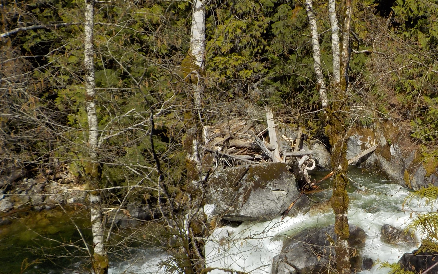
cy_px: 173
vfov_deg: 23.5
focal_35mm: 55
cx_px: 355
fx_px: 657
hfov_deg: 35.6
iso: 125
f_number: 3.3
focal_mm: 4.1
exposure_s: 1/1250
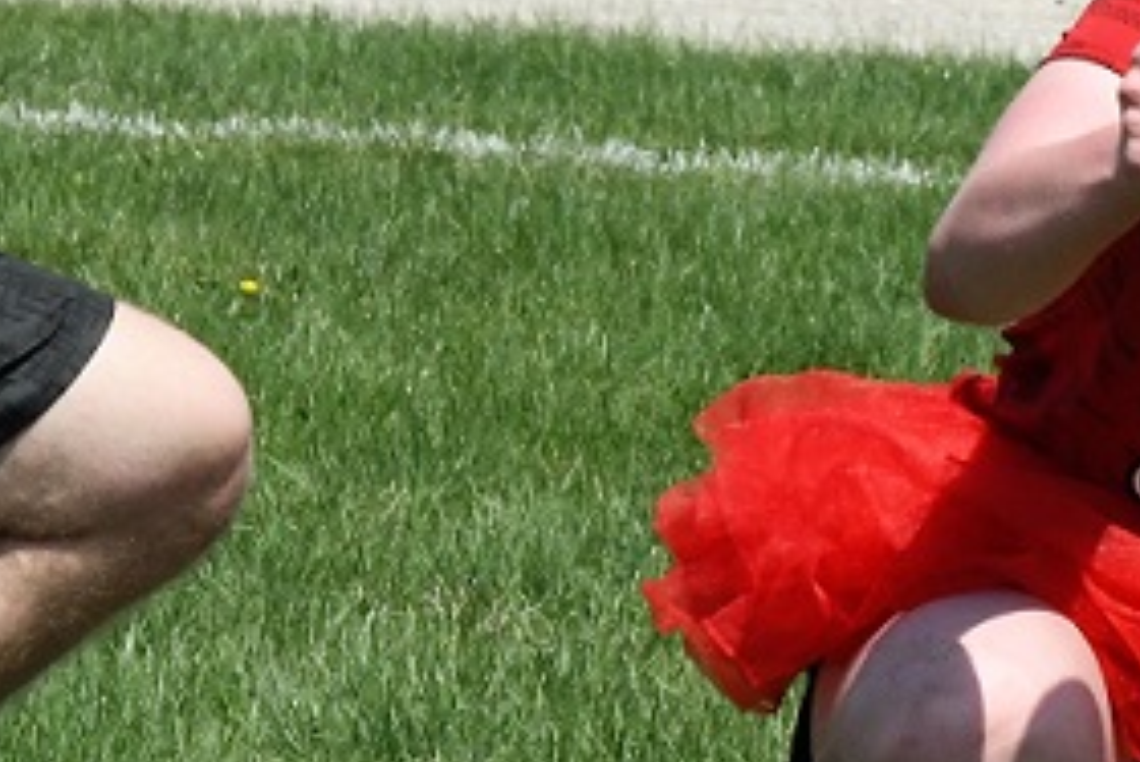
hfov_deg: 2.2
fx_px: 30034
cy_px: 110
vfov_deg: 1.5
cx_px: 1004
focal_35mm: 948
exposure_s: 1/1000
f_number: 20
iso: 1800
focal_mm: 200
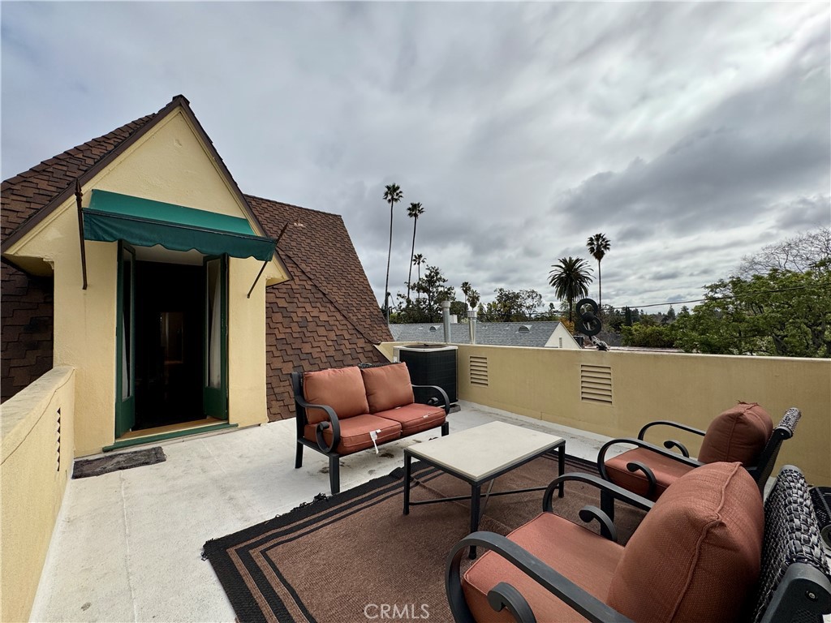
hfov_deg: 102.1
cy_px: 312
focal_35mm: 14
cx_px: 416
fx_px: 336
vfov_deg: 85.7
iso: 50
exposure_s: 1/3906
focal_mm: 2.22
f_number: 2.2
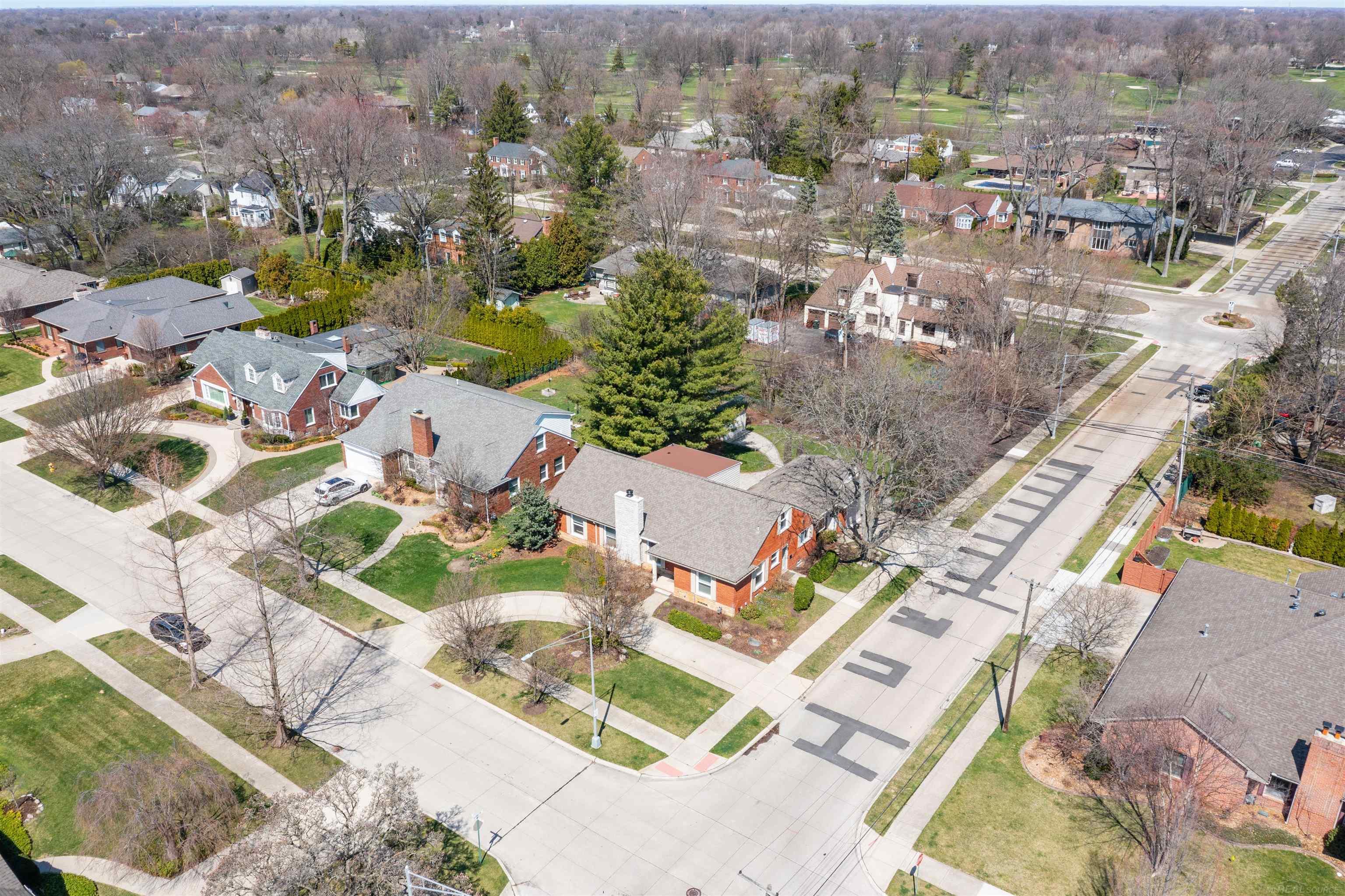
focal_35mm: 28
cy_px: 448
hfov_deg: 65.5
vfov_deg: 46.4
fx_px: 1046
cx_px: 672
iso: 100
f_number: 5.6
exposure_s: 1/400
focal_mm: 10.26
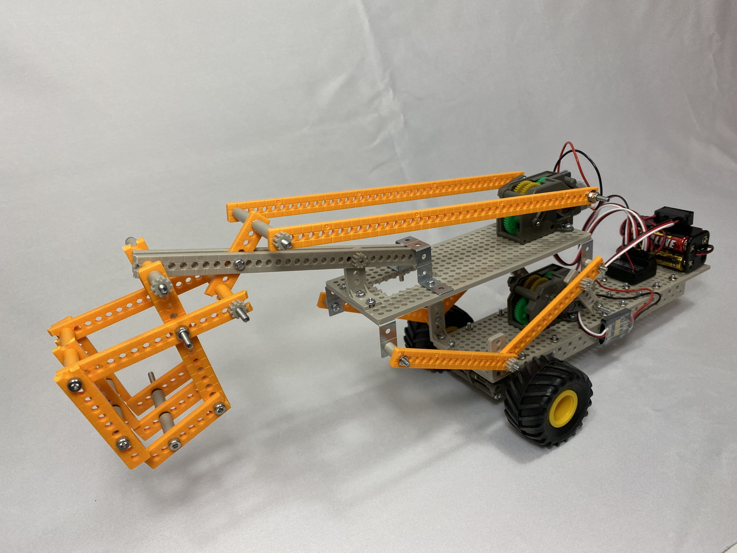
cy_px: 276
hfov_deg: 67.3
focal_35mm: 26
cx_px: 368
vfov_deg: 53.1
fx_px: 554
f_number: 1.8
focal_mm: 4.25
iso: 32
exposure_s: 1/155
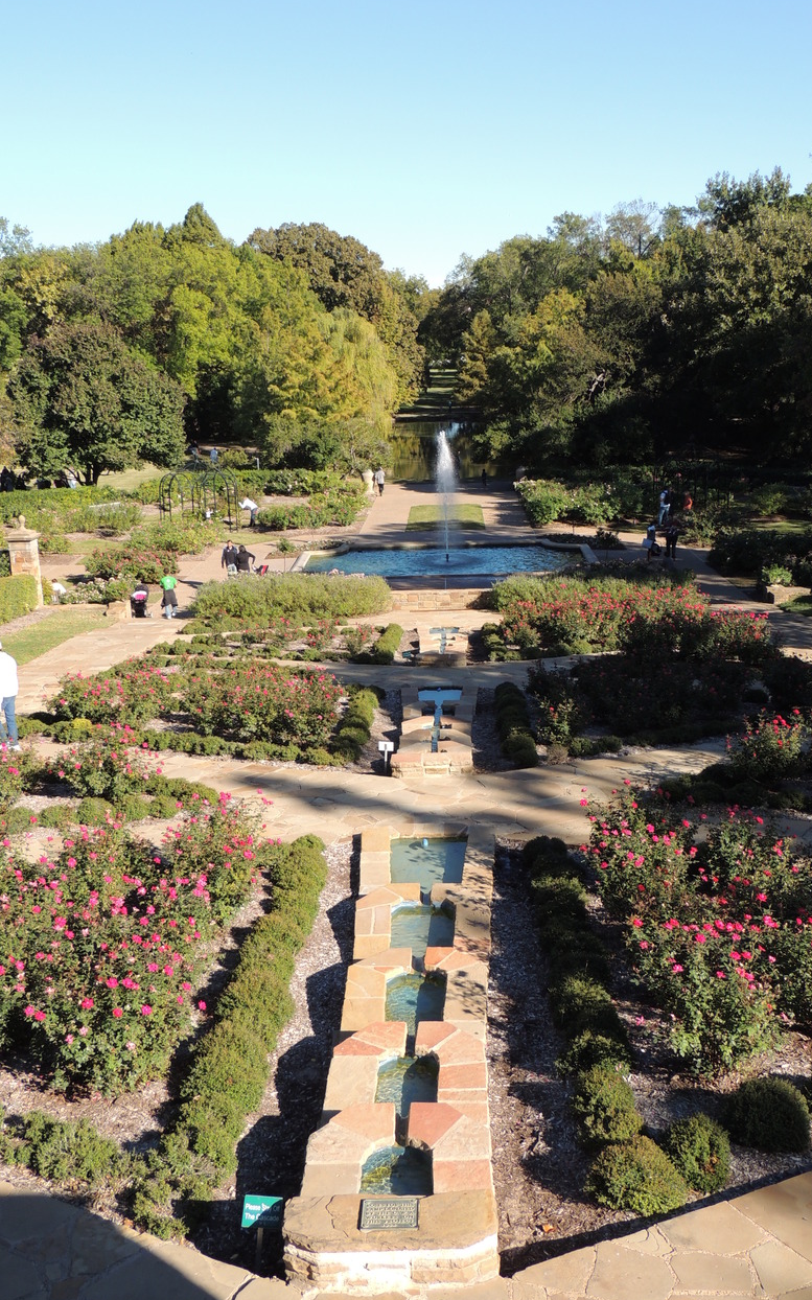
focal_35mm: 36
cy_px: 659
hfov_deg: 35.3
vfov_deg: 54.0
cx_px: 426
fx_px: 1275
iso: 100
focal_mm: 5.8
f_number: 3.2
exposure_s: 1/640
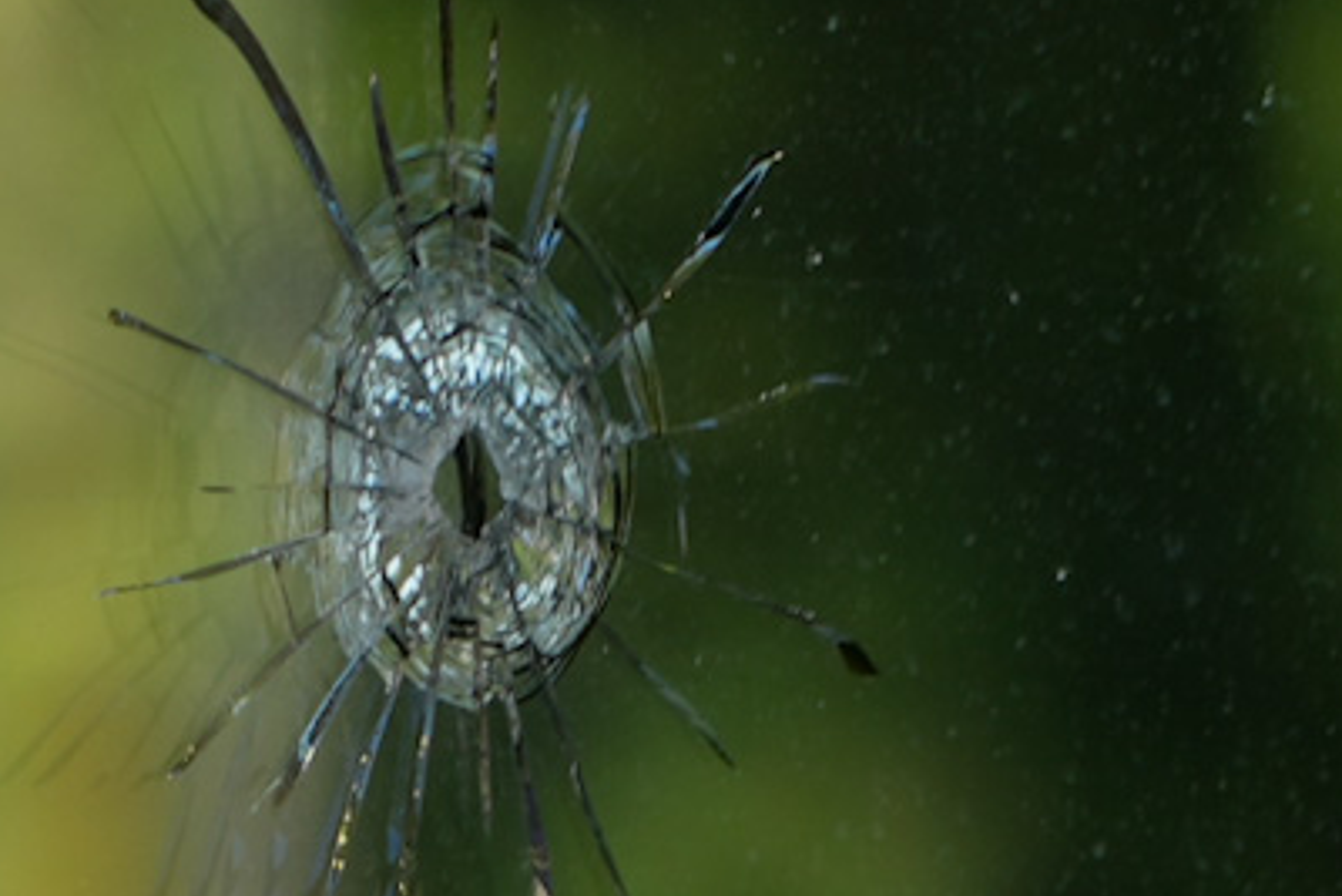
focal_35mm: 1153
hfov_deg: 1.8
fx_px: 42994
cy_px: 1597
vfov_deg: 1.2
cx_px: 181
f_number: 6.3
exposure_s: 1/160
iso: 200
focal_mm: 240
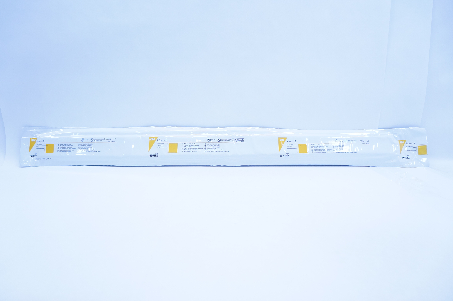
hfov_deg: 67.4
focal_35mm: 27
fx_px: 339
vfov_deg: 47.8
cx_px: 226
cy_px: 150
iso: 800
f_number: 5.6
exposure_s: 1/160
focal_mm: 18
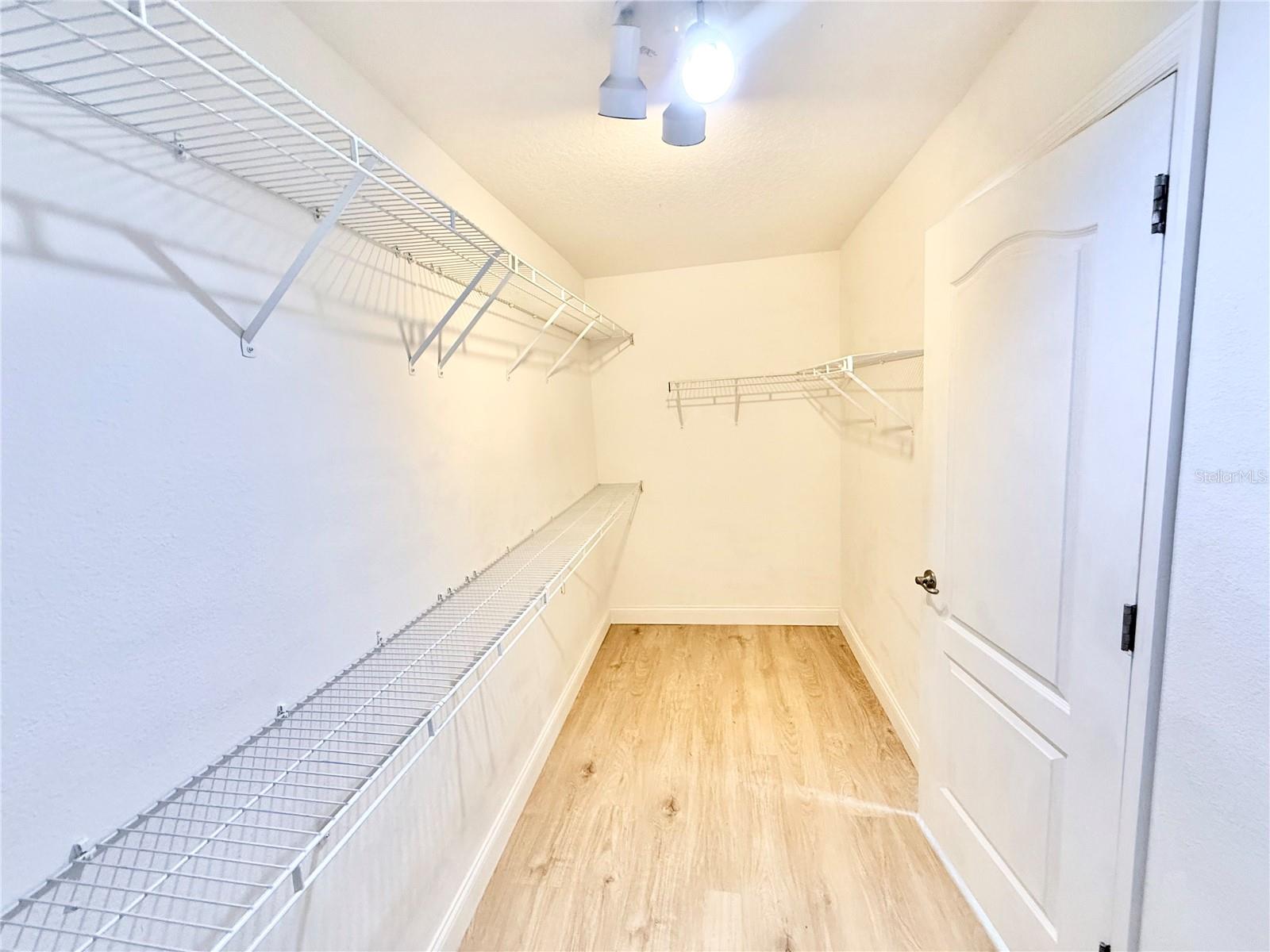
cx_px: 635
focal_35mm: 14
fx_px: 514
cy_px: 476
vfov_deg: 85.7
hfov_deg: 102.1
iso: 200
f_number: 2.2
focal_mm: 2.22
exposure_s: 1/60
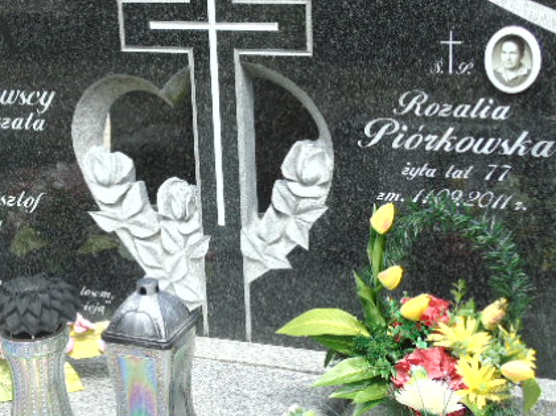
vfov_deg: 21.0
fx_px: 1123
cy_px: 213
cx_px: 213
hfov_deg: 27.7
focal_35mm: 70
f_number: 4.1
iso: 80
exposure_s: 1/400
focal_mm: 8.2
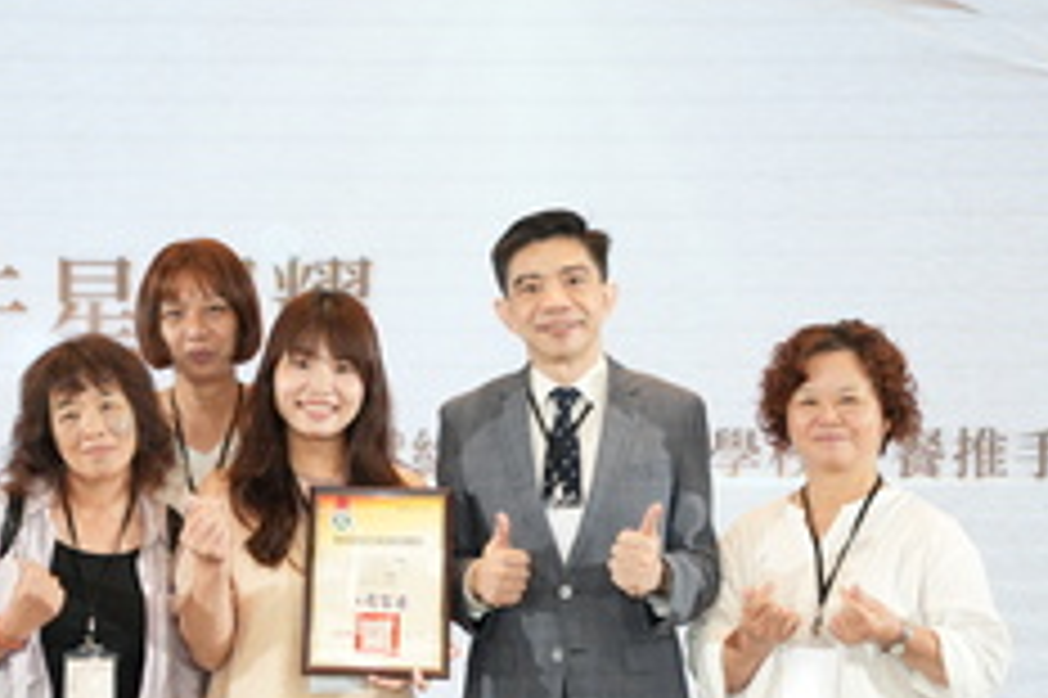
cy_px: 466
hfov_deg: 23.6
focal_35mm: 86
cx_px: 418
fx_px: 2502
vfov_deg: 15.8
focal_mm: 50
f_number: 2.8
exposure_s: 1/250
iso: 640
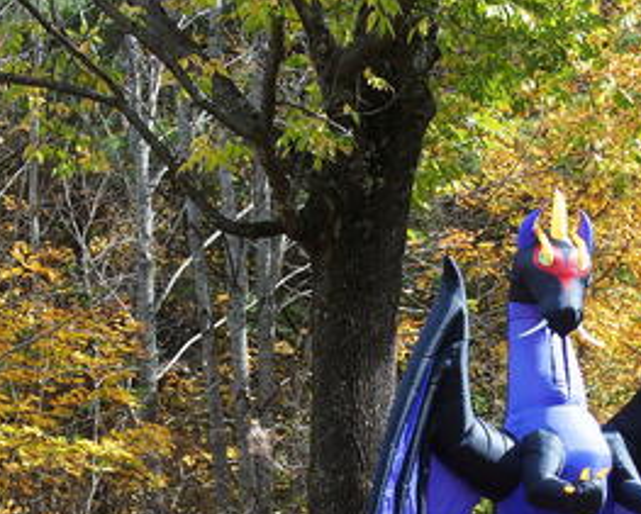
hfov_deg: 10.3
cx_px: 522
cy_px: 368
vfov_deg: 8.3
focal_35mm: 187
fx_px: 3552
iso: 100
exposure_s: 1/400
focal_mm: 24
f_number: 3.5
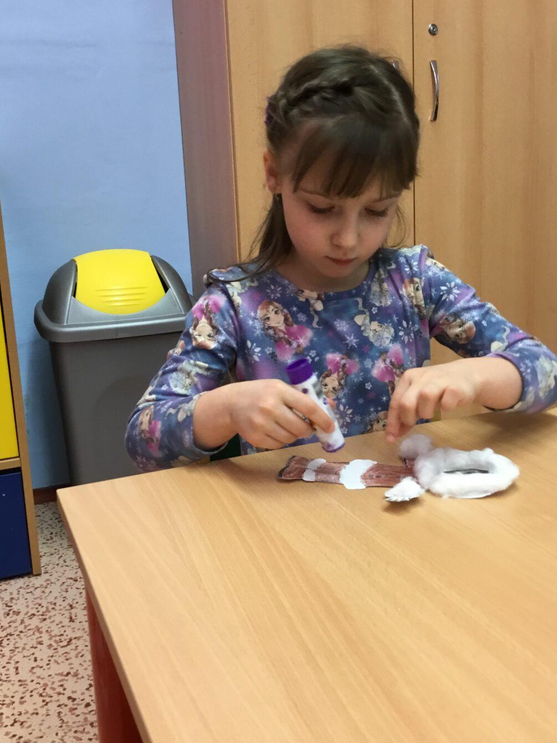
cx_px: 297
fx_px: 794
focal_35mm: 37
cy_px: 330
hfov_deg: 38.6
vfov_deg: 50.1
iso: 100
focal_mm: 3.3
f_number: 2.4
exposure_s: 1/33
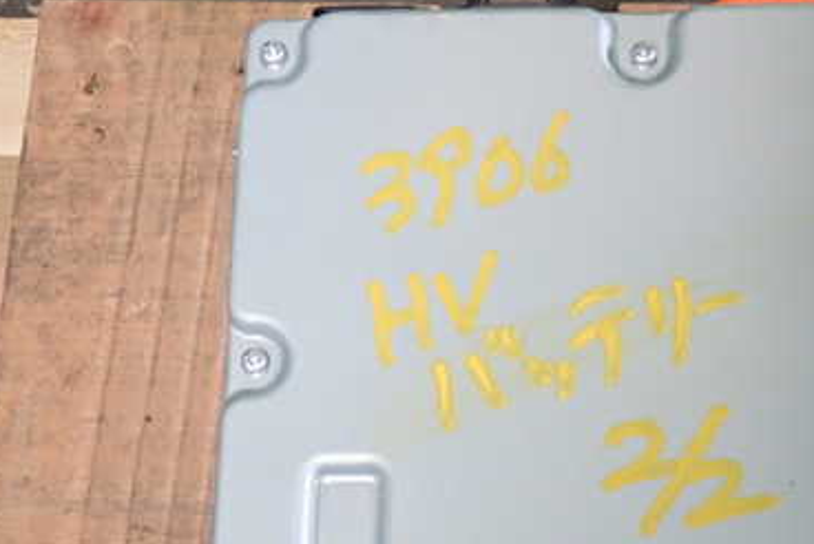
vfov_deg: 13.1
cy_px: 341
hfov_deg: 19.3
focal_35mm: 105
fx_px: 2376
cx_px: 613
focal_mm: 11.09
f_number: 3.6
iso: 800
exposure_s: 1/60
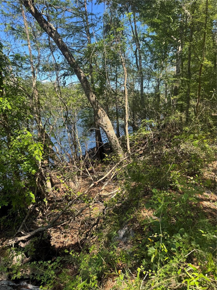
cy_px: 145
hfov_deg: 56.8
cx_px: 108
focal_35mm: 24
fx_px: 201
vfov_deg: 71.6
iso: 80
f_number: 1.78
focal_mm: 6.76
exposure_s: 1/938
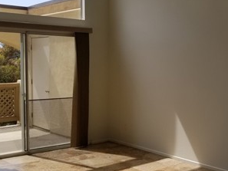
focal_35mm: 56
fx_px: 369
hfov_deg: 33.2
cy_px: 93
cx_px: 187
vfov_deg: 26.1
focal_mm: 4.25
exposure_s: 1/1932
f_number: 1.7
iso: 50
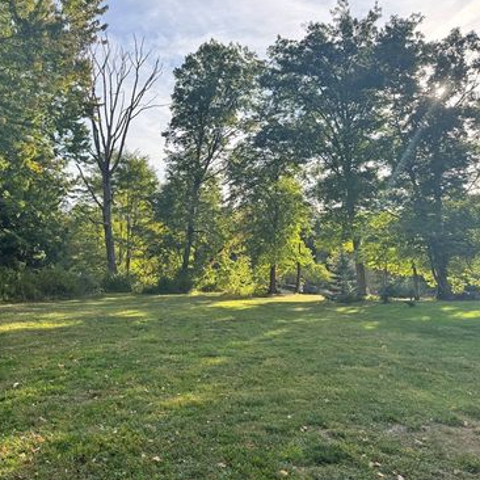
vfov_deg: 55.6
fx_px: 455
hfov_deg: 55.0
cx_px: 182
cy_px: 237
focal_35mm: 29
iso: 80
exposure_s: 1/1131
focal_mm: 6.76
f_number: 1.78
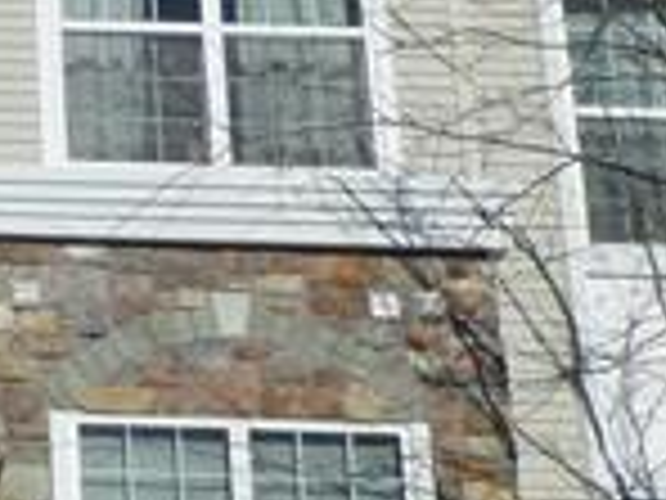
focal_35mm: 130
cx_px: -598
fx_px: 2501
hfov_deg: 13.4
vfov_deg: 11.4
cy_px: 369
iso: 100
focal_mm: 4.3
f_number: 4.5
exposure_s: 1/2000
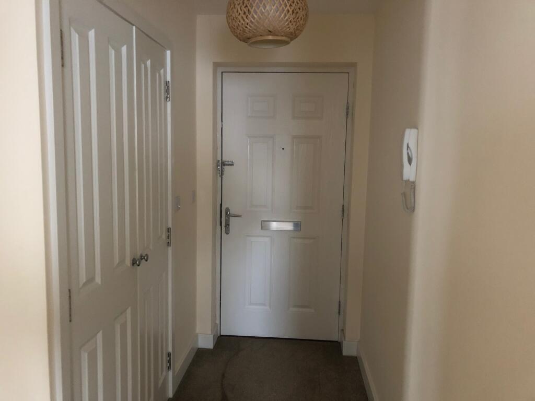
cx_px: 268
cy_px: 200
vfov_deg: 49.7
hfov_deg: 63.4
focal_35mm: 28
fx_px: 433
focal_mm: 3.99
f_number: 1.8
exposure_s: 1/4
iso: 100
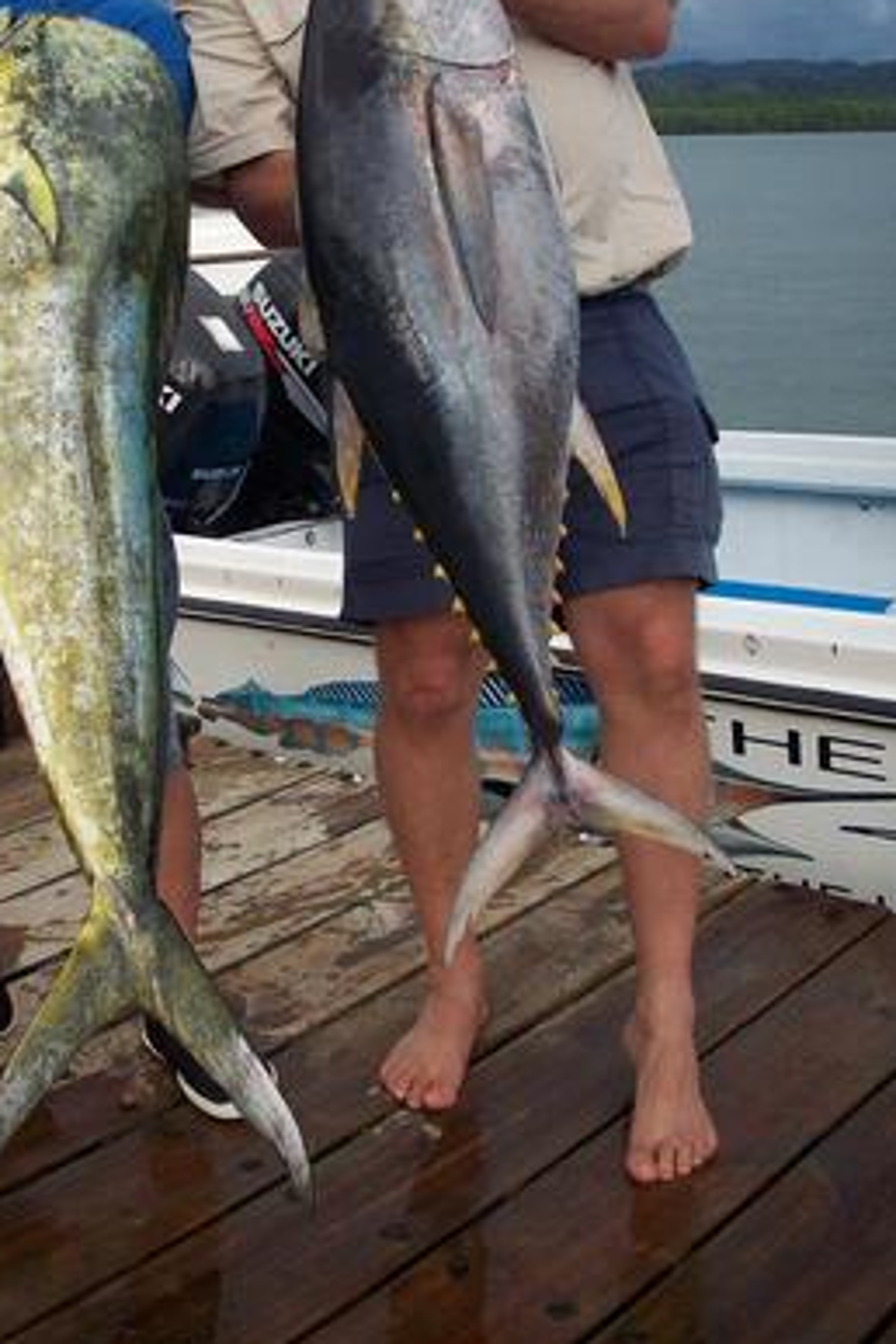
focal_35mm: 53
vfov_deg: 37.1
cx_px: 274
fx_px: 1979
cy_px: 450
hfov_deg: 25.3
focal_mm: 6.2
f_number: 2.8
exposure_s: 1/679
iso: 80
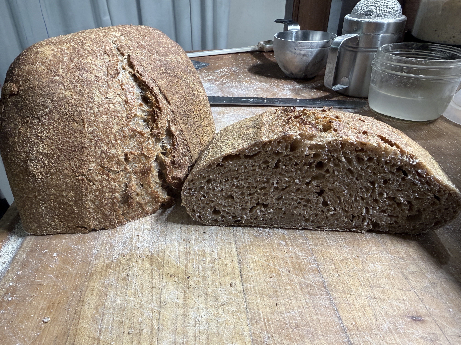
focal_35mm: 24
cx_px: 230
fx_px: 320
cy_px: 172
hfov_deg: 71.6
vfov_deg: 56.8
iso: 200
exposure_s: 1/79
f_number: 2.2
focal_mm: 2.22
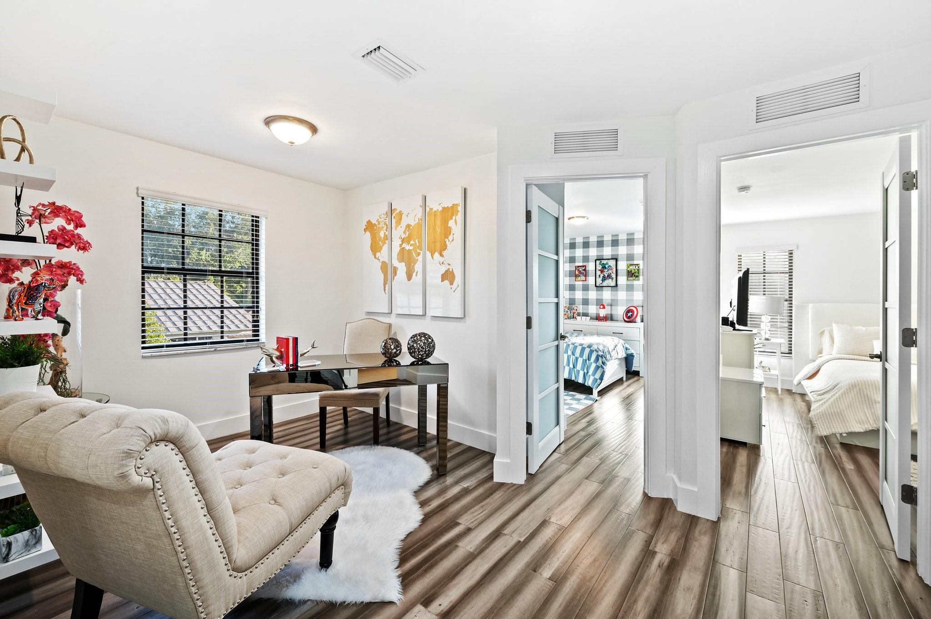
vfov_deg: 81.1
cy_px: 310
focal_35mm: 14
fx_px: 362
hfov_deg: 104.3
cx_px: 466
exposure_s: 1/4
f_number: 8
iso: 200
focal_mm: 14
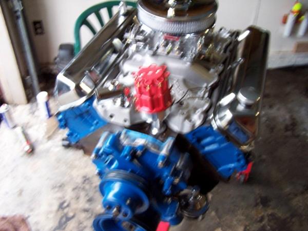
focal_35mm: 38
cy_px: 116
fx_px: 338
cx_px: 154
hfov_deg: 49.0
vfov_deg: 37.7
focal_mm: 6.3
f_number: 2.8
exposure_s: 1/10
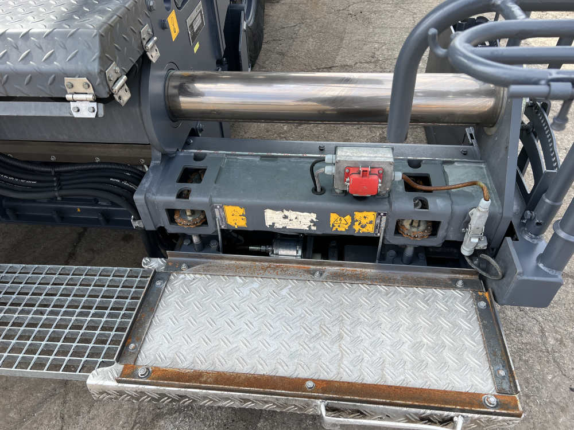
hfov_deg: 67.3
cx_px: 287
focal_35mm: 26
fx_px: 431
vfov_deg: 53.1
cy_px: 215
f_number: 1.5
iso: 50
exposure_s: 1/1100
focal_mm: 5.7
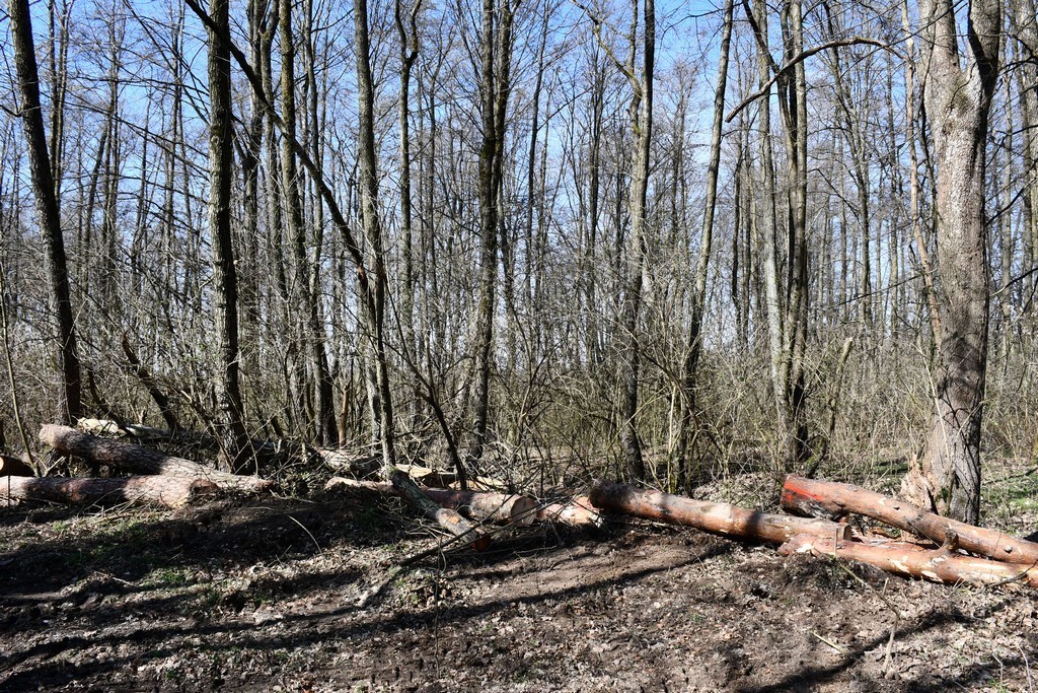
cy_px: 346
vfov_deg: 47.9
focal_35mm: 27
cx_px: 519
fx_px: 779
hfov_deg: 67.4
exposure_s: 1/250
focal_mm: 18
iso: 200
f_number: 7.1
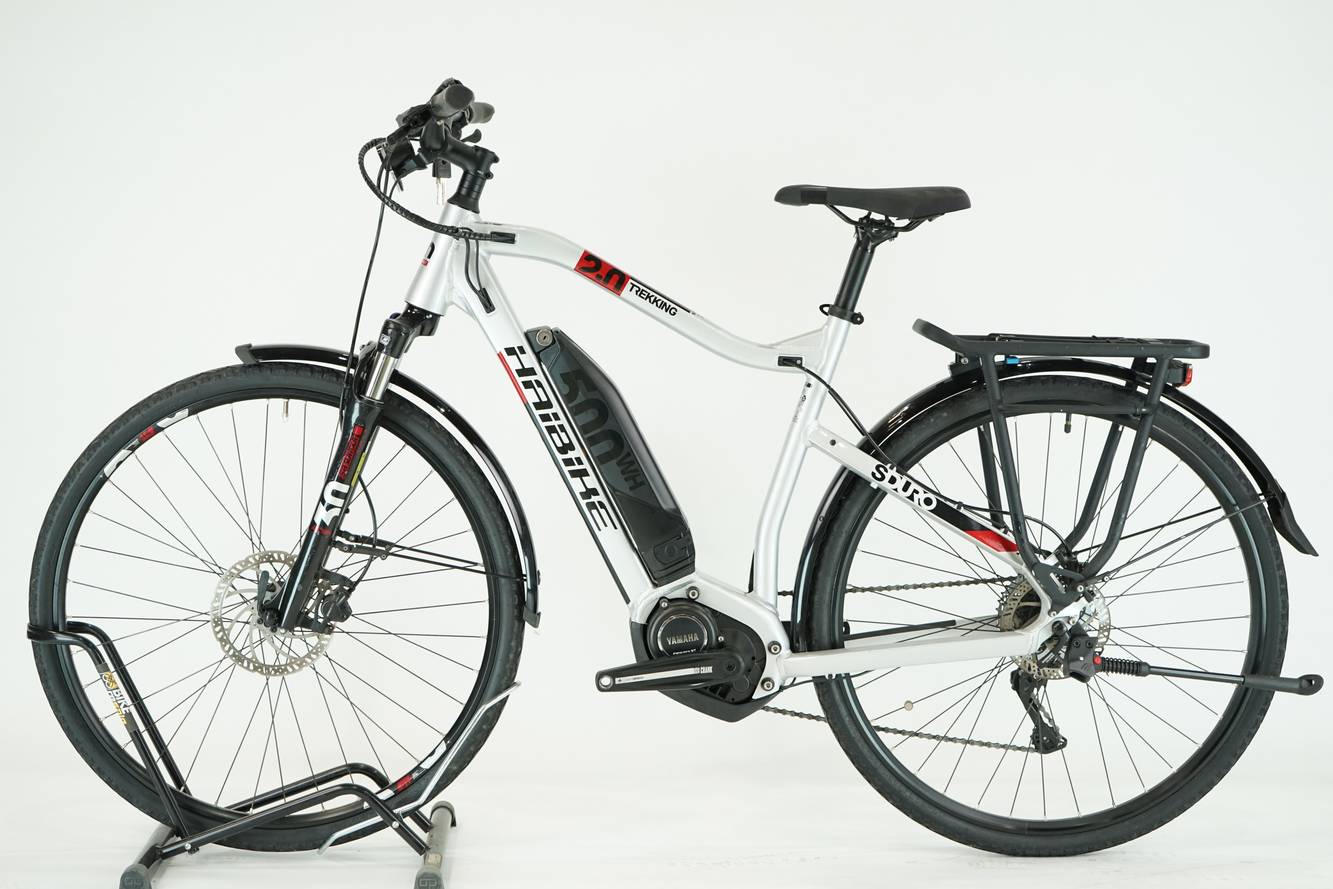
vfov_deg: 21.2
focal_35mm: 64
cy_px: 444
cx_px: 666
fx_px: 2370
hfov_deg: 31.4
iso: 1600
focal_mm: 64
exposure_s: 1/200
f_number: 5.6
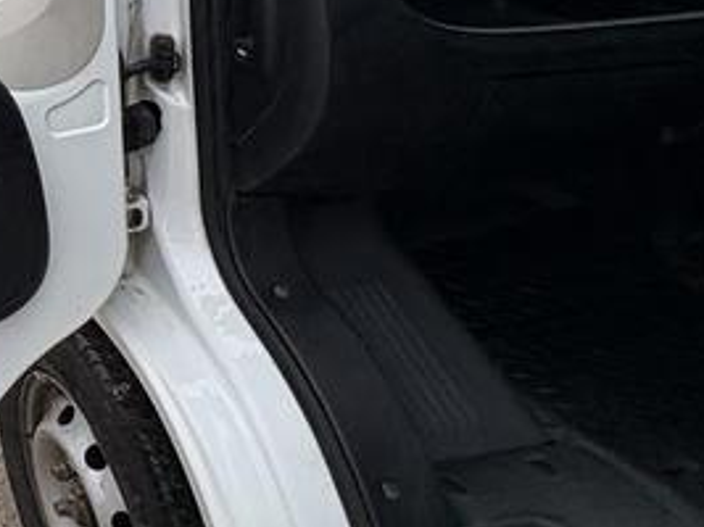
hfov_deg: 28.1
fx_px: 955
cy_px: -42
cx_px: -335
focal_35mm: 47
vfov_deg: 28.3
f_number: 2.2
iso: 40
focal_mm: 2.22
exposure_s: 1/636
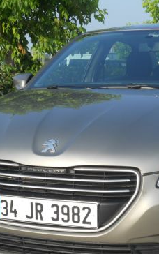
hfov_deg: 15.0
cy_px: 168
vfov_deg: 23.7
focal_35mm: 87
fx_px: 602
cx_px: 101
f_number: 4.3
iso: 80
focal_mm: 8.2
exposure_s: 1/400
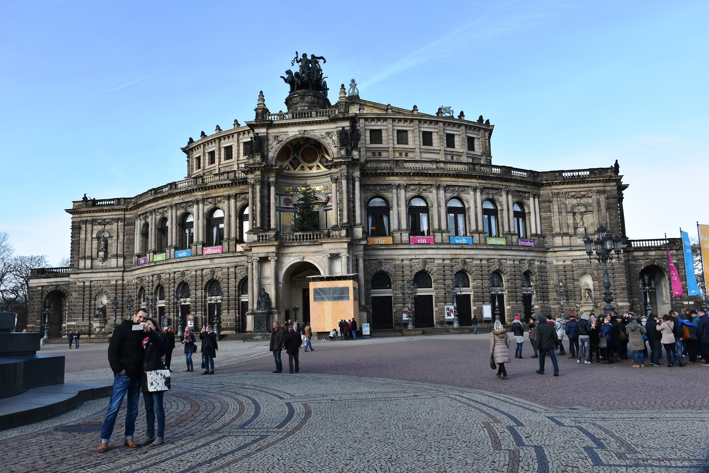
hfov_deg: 61.9
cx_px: 354
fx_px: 591
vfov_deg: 43.6
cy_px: 236
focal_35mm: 30
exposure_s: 1/125
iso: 100
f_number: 8
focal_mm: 20
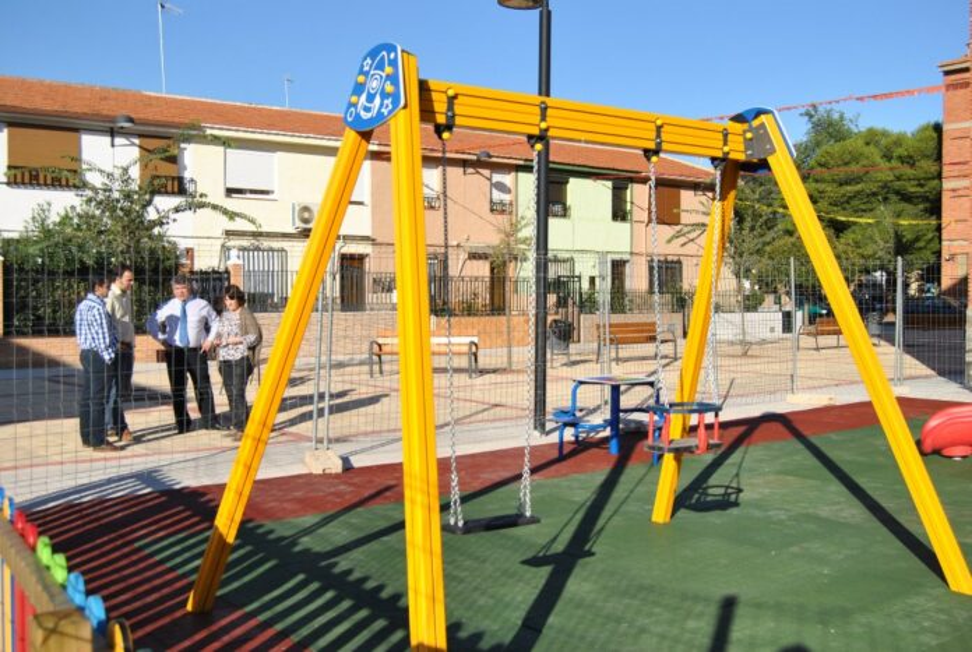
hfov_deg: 49.5
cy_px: 326
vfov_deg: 34.4
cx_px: 486
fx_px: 1055
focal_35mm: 39
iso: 200
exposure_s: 1/1000
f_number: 5.6
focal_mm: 26
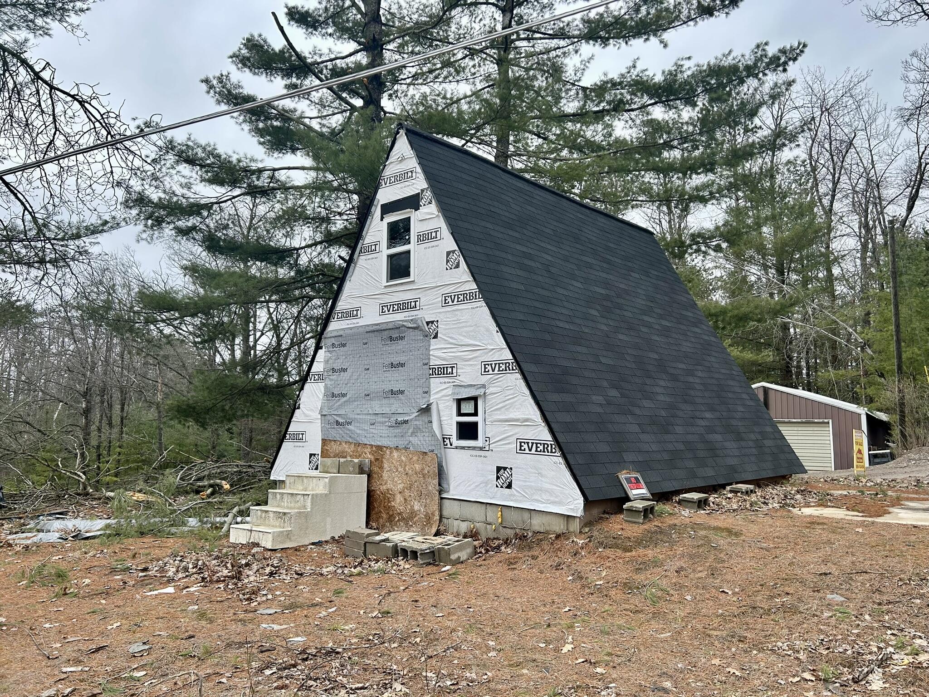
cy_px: 348
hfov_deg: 67.3
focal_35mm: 26
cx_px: 464
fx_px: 698
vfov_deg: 53.1
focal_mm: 5.7
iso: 50
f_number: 1.5
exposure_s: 1/2252
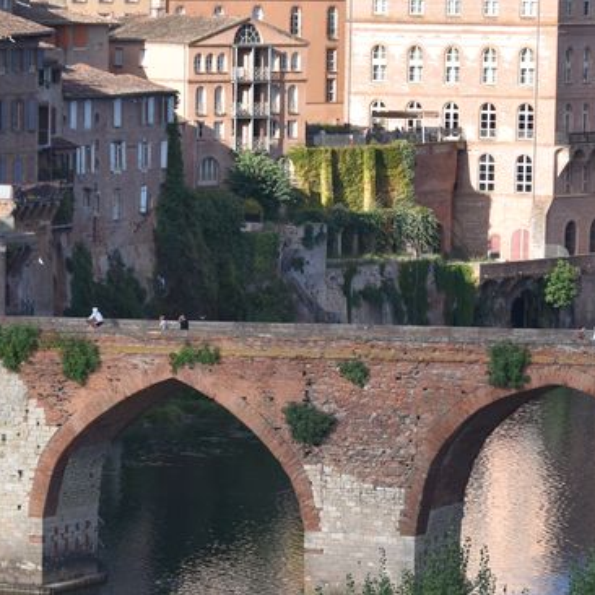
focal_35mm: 274
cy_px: 437
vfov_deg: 6.4
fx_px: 5333
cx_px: 137
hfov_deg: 6.4
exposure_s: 1/500
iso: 200
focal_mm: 75
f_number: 5.6
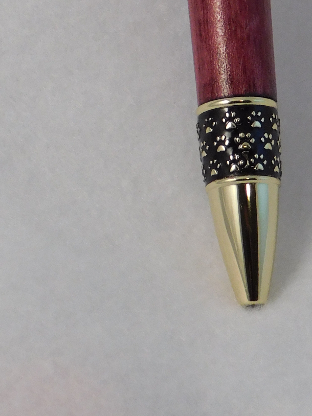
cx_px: 260
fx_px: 4409
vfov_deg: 5.4
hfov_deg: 4.1
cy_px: -140
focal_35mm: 367
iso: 200
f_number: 5
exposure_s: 1/25
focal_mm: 23.7
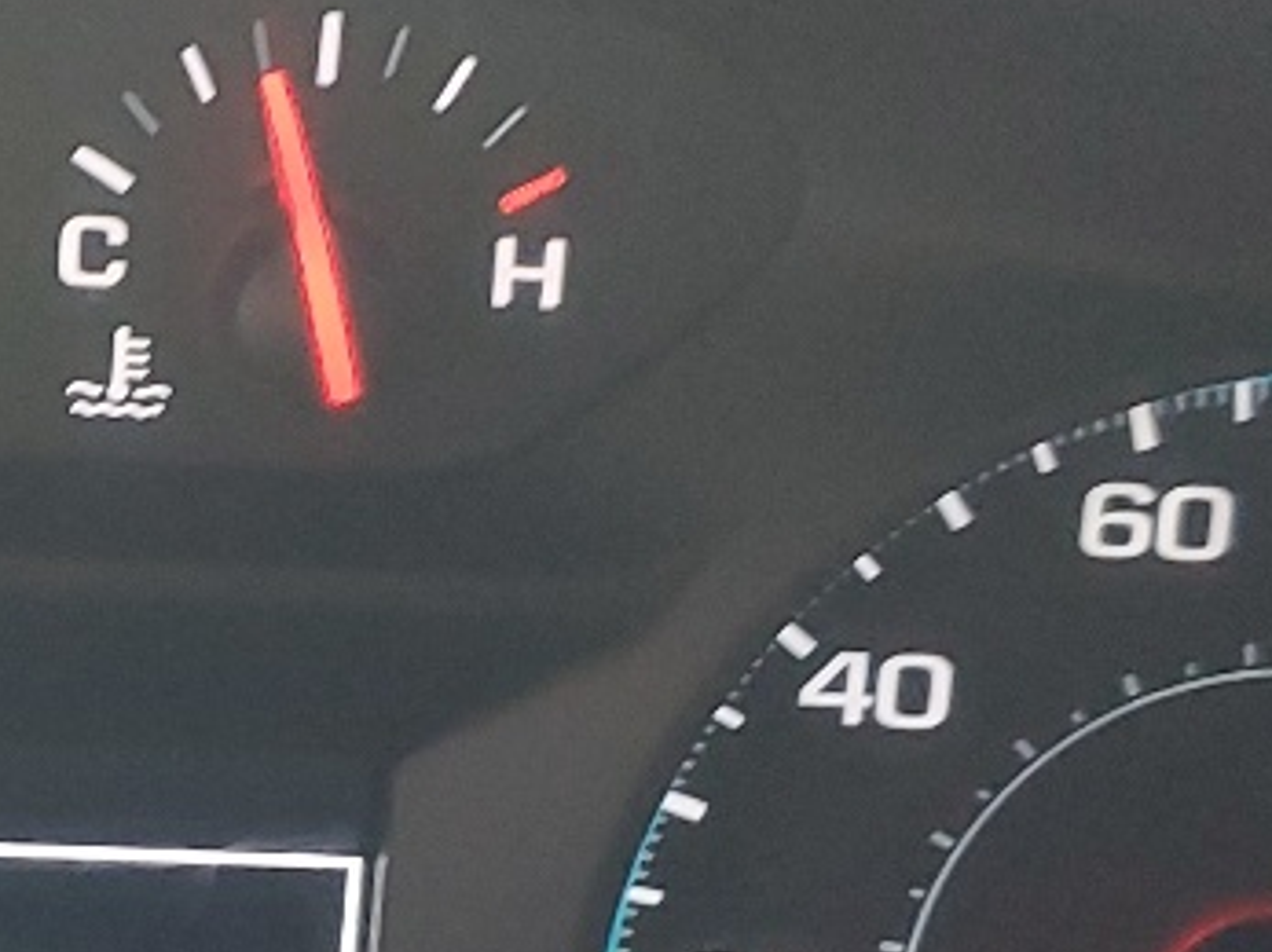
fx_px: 4408
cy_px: 535
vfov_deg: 12.3
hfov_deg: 15.9
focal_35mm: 120
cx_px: -147
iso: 222
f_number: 1.5
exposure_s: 1/60.2
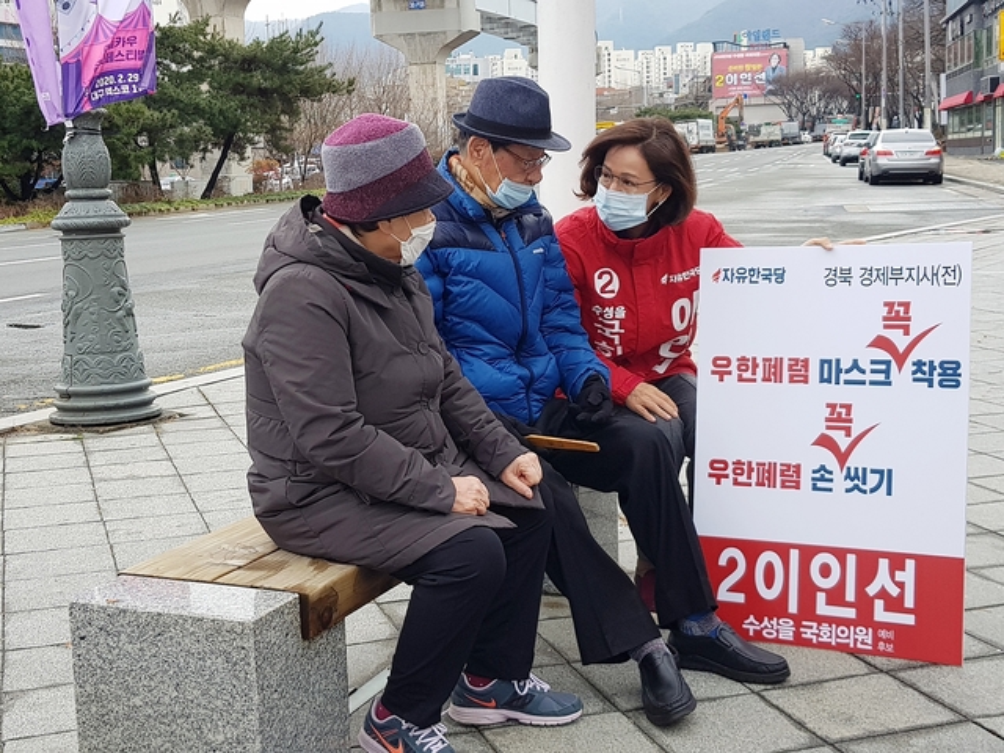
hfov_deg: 67.3
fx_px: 754
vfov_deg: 53.1
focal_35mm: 26
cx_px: 502
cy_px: 376
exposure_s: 1/434
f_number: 1.7
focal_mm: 4.2
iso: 40
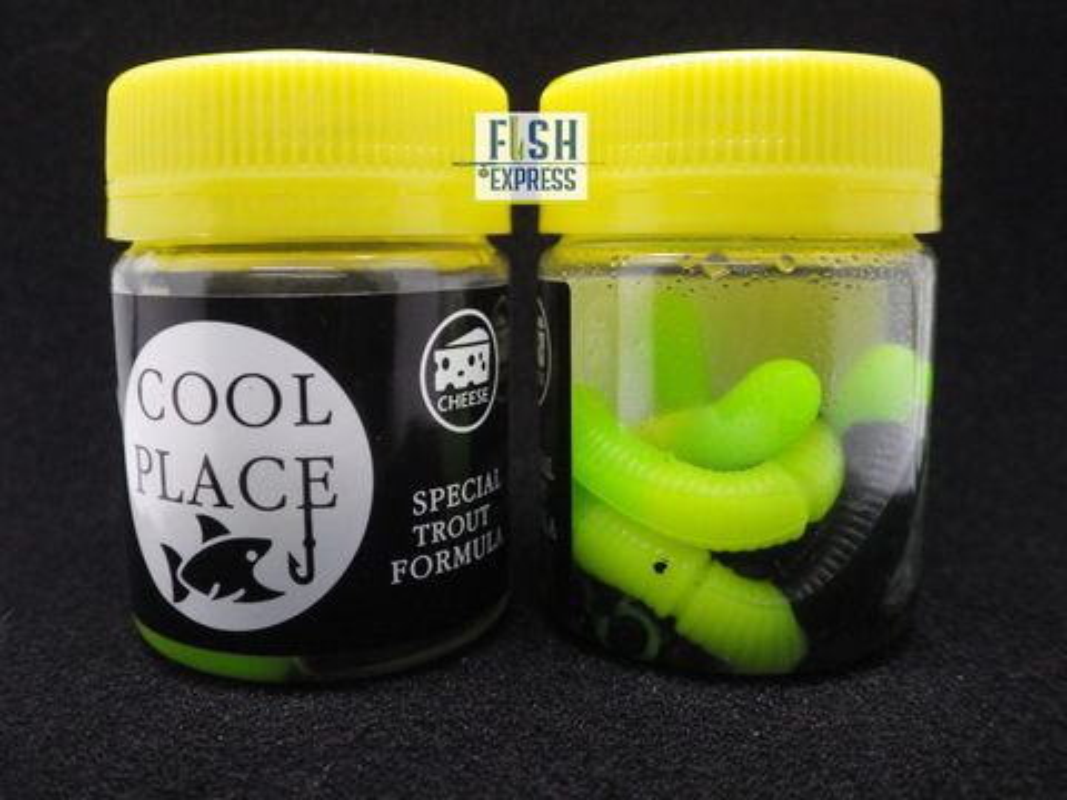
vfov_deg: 45.4
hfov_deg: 58.4
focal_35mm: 31
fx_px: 956
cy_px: 400
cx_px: 534
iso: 1000
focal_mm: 5.5
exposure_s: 1/500
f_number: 2.3
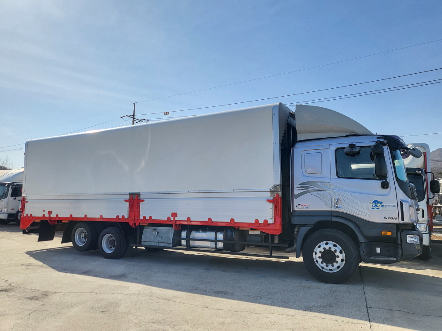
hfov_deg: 67.3
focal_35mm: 26
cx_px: 221
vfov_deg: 53.1
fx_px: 332
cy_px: 166
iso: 50
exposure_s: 1/1654
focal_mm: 4.25
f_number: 1.8
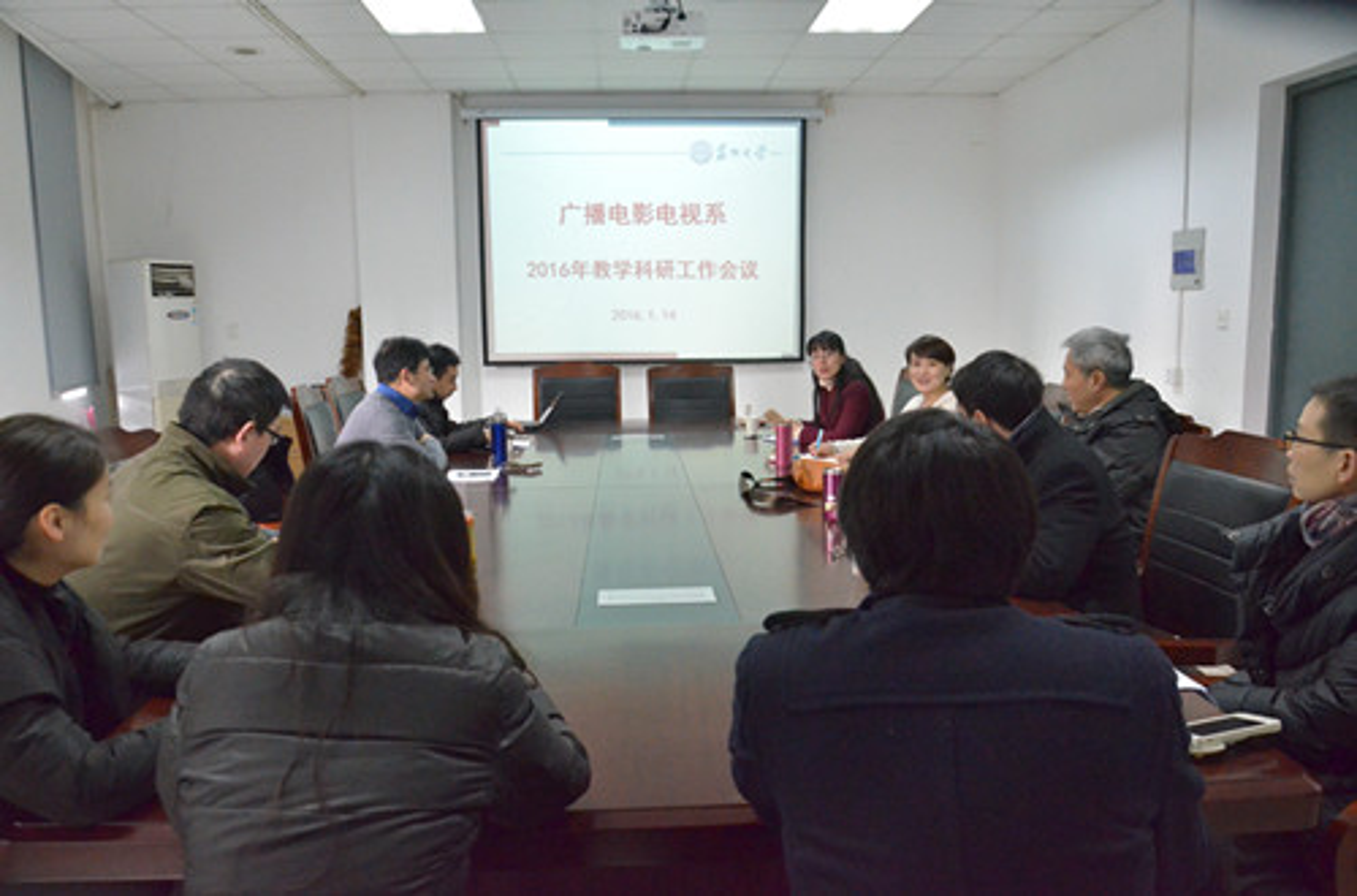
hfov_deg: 67.5
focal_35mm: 27
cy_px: 448
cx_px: 678
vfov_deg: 47.6
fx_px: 1015
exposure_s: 1/160
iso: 5000
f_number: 5
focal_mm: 18
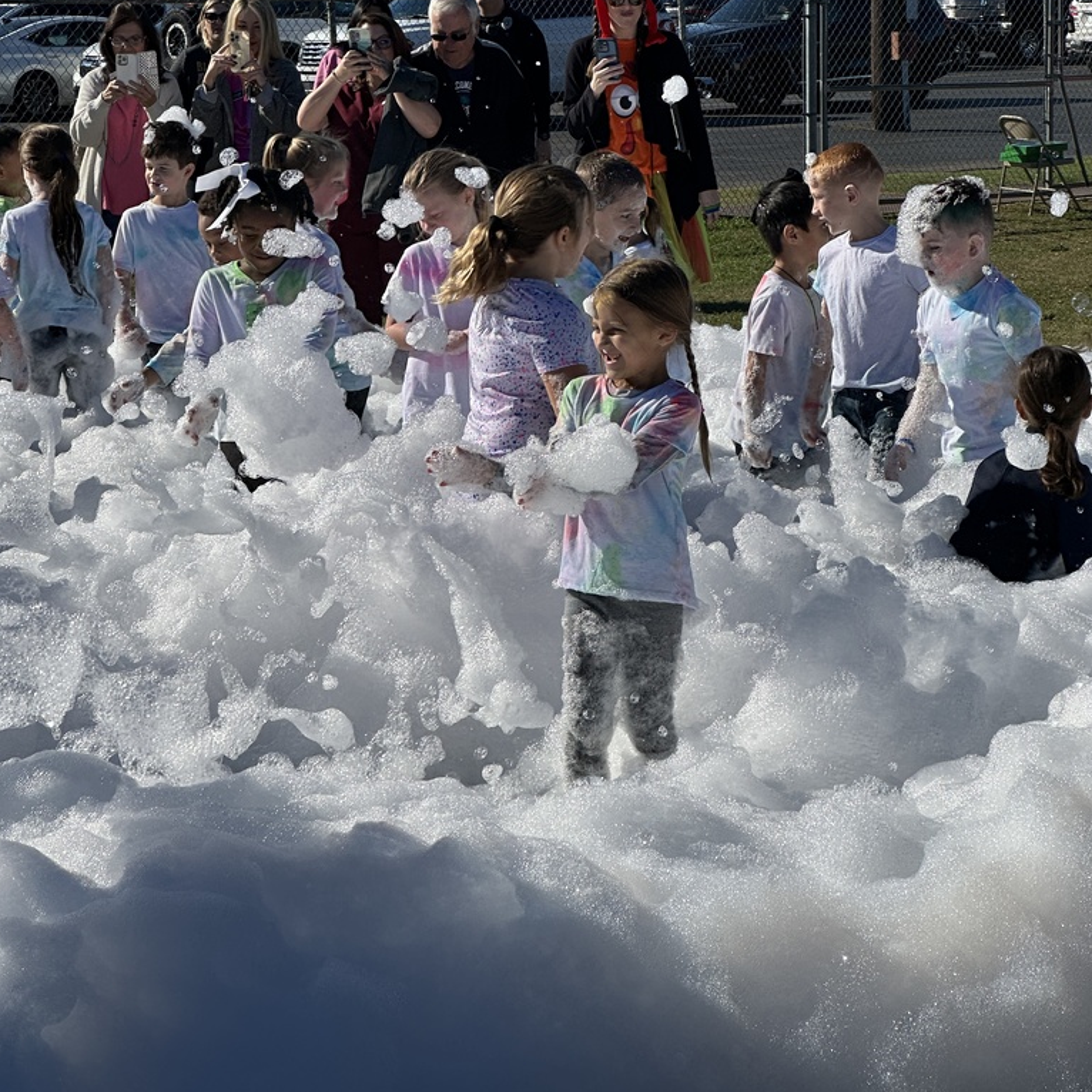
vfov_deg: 19.0
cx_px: 546
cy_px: 389
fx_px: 3248
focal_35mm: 91
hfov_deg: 19.1
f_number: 2.8
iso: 32
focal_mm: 9
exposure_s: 1/1263
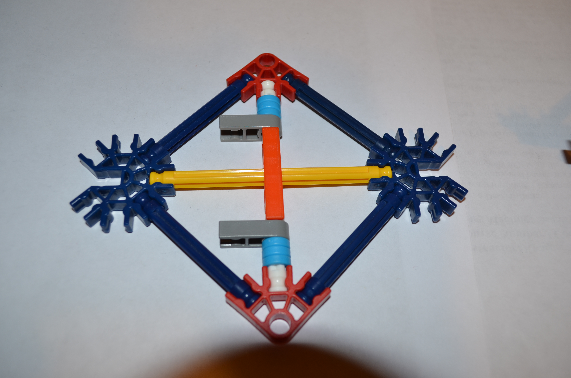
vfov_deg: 39.8
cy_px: 189
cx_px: 286
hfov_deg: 57.3
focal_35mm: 33
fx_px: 522
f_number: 5.6
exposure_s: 1/30
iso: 200
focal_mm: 22
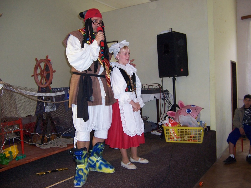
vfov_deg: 42.9
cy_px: 94
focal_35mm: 33
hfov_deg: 55.4
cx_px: 126
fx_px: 239
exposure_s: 1/60
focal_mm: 5.5
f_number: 2.8
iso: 140
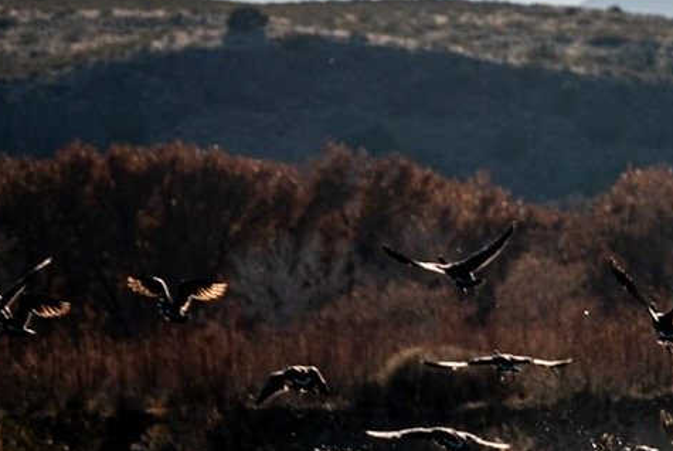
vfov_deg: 2.0
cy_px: 170
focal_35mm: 673
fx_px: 12597
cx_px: 1091
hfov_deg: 3.0
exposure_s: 1/1250
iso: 125
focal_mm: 200
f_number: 6.3
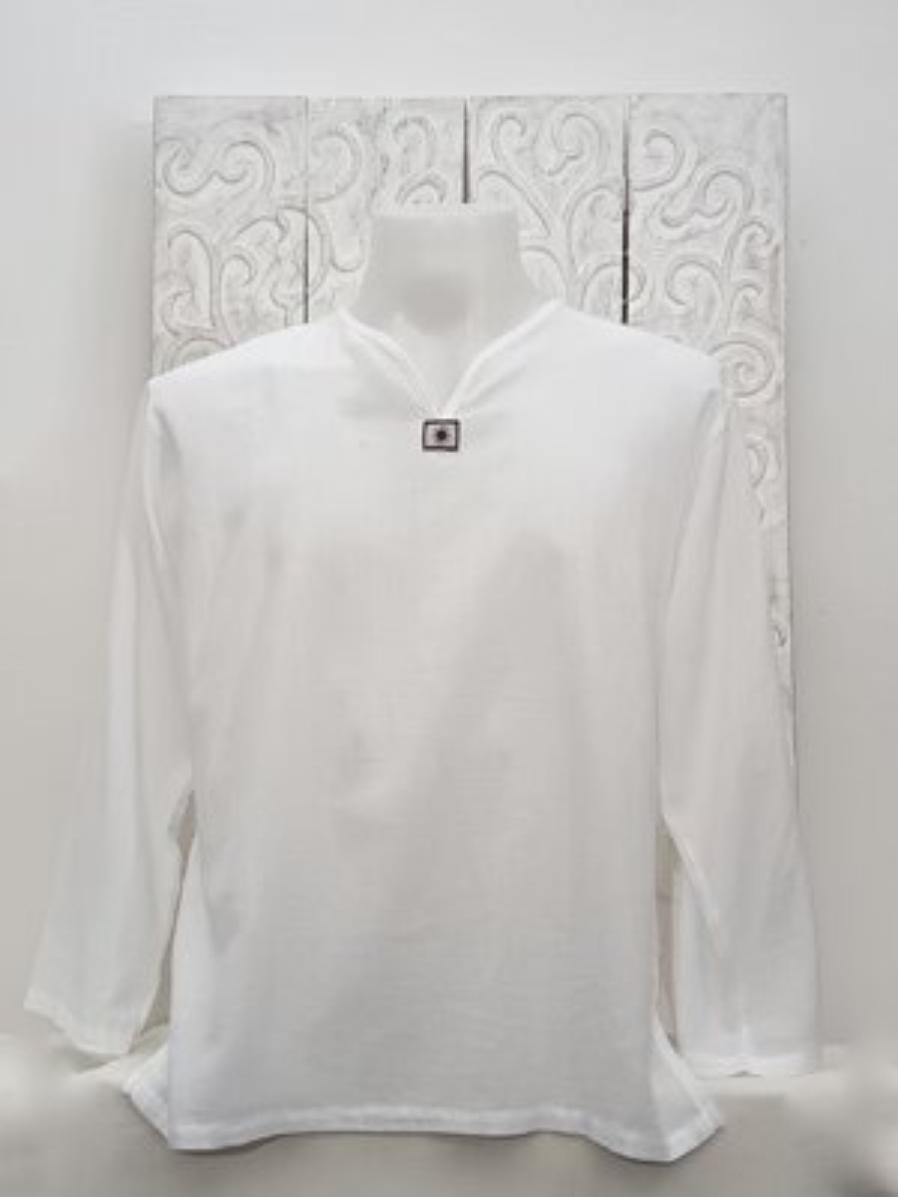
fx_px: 1833
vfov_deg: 36.2
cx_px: 449
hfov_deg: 27.5
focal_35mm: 53
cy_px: 598
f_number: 1.75
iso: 637
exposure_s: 1/50
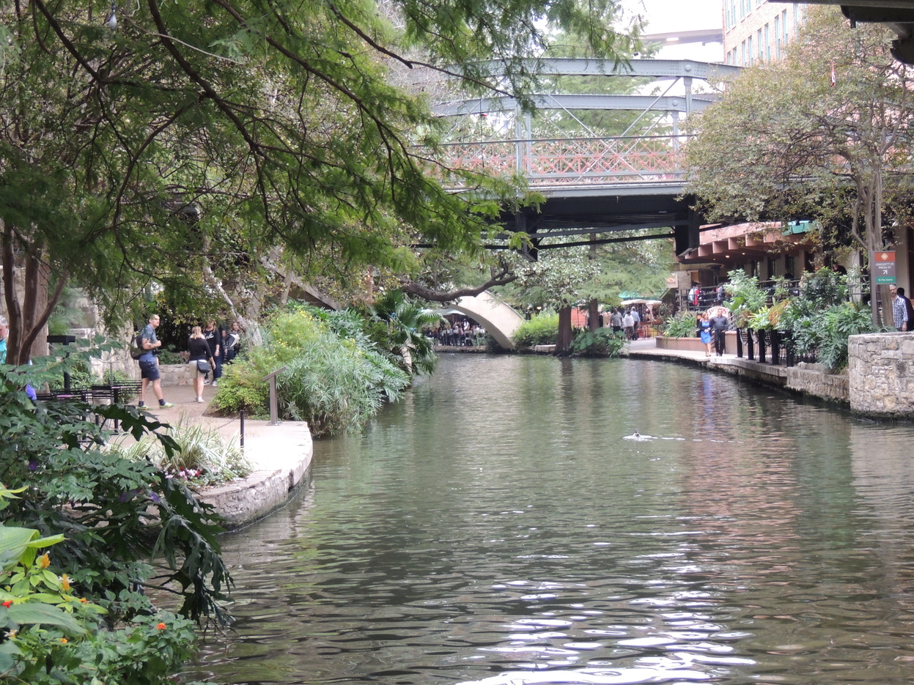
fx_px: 2033
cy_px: 341
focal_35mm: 77
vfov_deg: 19.1
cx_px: 468
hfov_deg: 25.3
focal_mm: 13.3
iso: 400
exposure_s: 1/50
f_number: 3.9
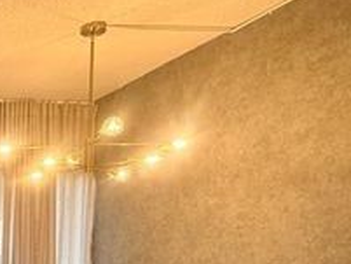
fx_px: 497
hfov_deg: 27.0
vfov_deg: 28.1
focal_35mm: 49
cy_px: 257
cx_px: -179
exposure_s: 1/120
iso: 250
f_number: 2.2
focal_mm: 2.22
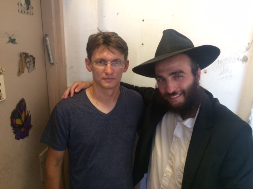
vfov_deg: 48.2
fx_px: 212
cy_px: 94
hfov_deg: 61.7
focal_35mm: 29
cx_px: 126
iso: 250
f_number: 2.2
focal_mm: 4.15
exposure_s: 1/25
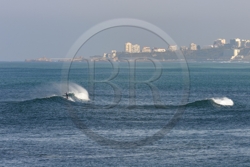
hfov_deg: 7.4
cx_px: 125
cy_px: 84
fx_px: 1944
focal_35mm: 280
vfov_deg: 4.9
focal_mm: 280
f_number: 10
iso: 200
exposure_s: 1/400
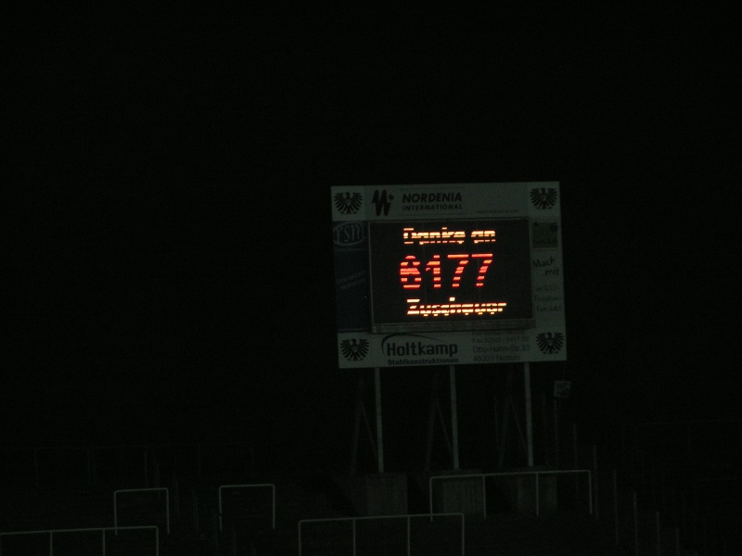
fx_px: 5294
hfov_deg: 8.0
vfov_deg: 6.0
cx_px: 371
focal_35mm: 247
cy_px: 278
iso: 200
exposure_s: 1/250
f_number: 3.5
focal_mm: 37.8
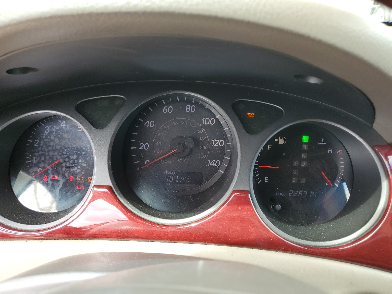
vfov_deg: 53.1
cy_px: 147
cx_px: 196
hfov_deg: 67.3
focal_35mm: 26
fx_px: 294
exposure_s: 1/128
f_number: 1.5
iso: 50
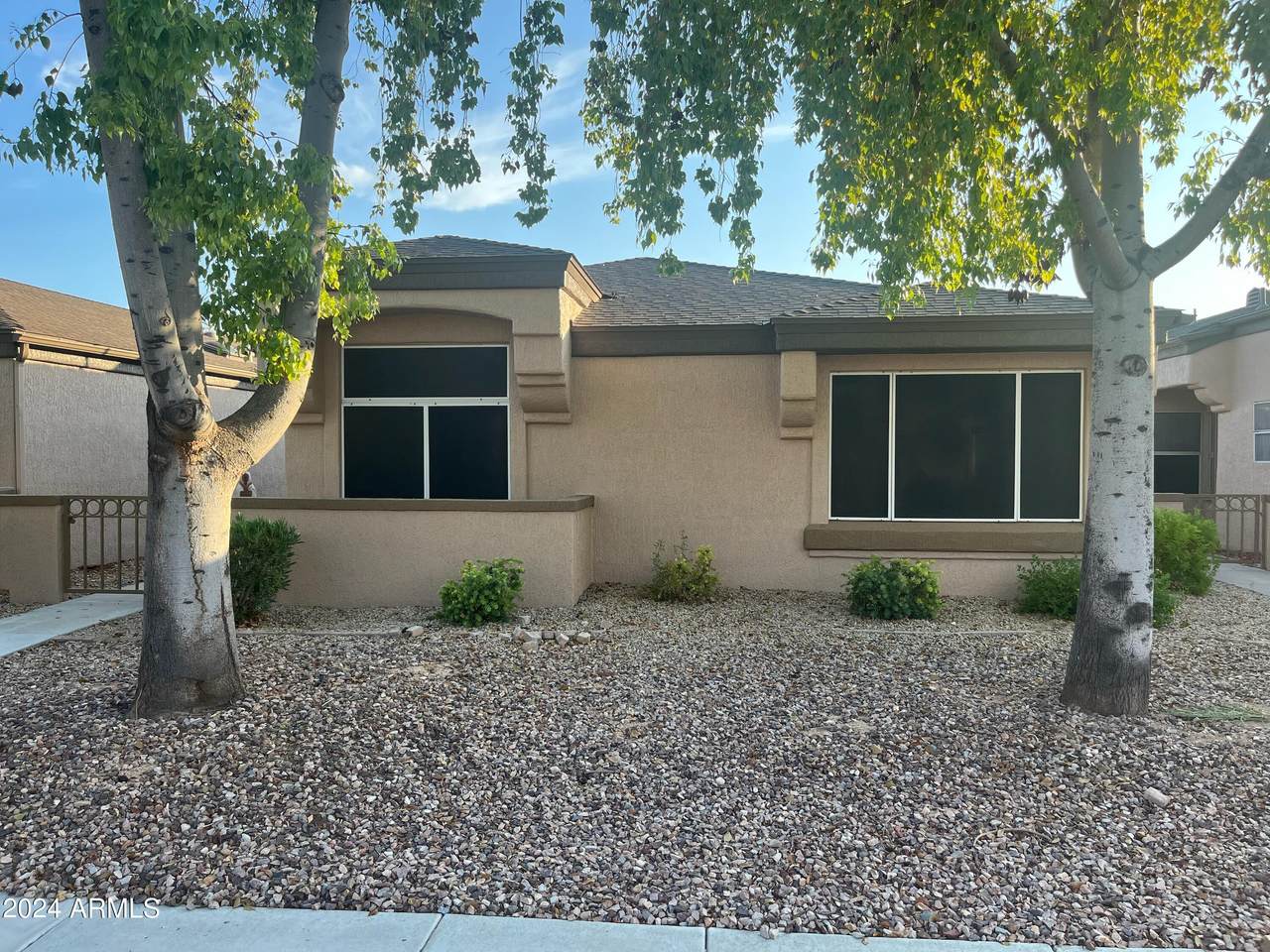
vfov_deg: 53.1
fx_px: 954
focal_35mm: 26
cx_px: 635
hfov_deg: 67.3
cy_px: 476
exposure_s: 1/529
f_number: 1.6
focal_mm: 5.1
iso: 50
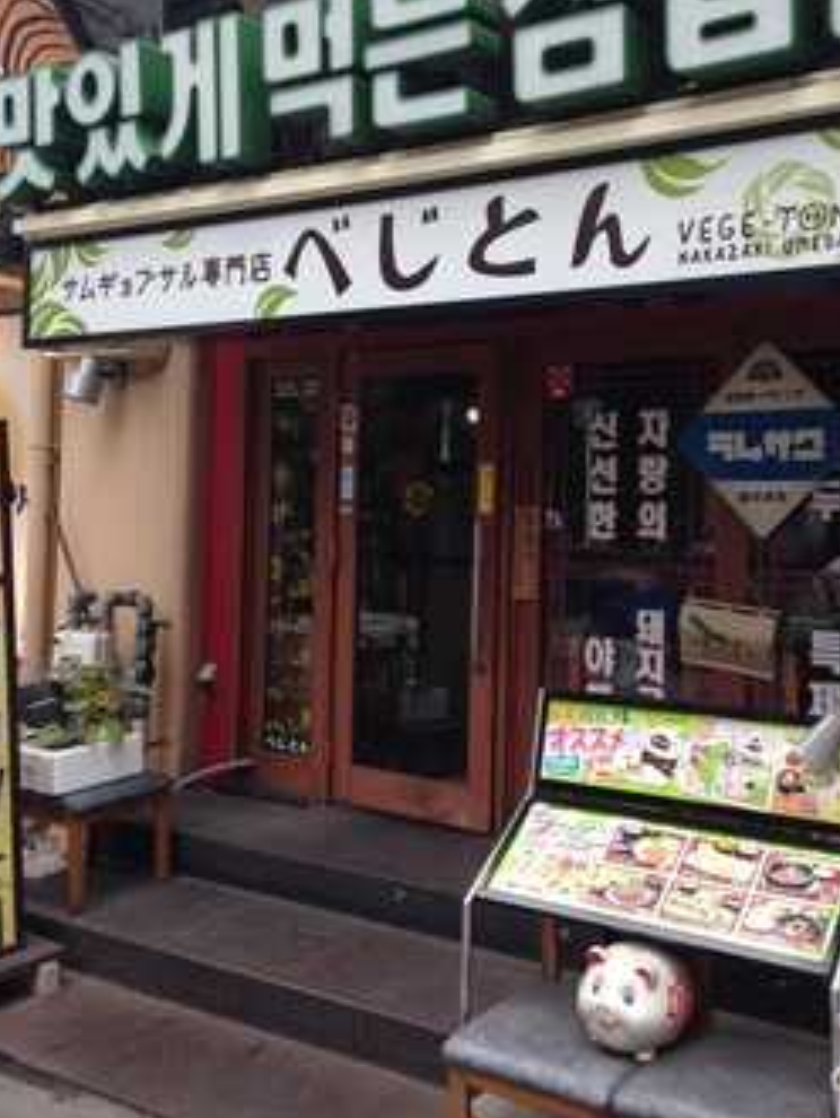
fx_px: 1293
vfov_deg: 46.7
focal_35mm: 40
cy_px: 498
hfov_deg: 35.9
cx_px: 481
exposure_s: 1/151
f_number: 2.4
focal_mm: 4.12
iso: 50
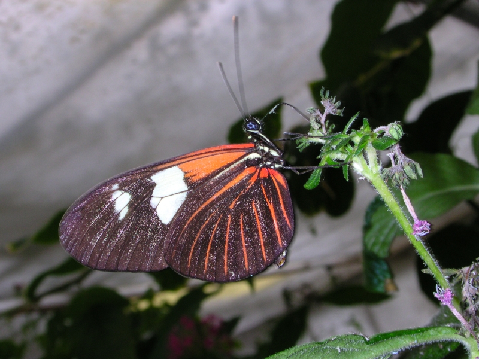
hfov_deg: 30.3
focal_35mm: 64
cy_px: 180
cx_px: 240
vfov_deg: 22.9
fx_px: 886
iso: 100
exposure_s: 1/30
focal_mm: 9.7
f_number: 5.9
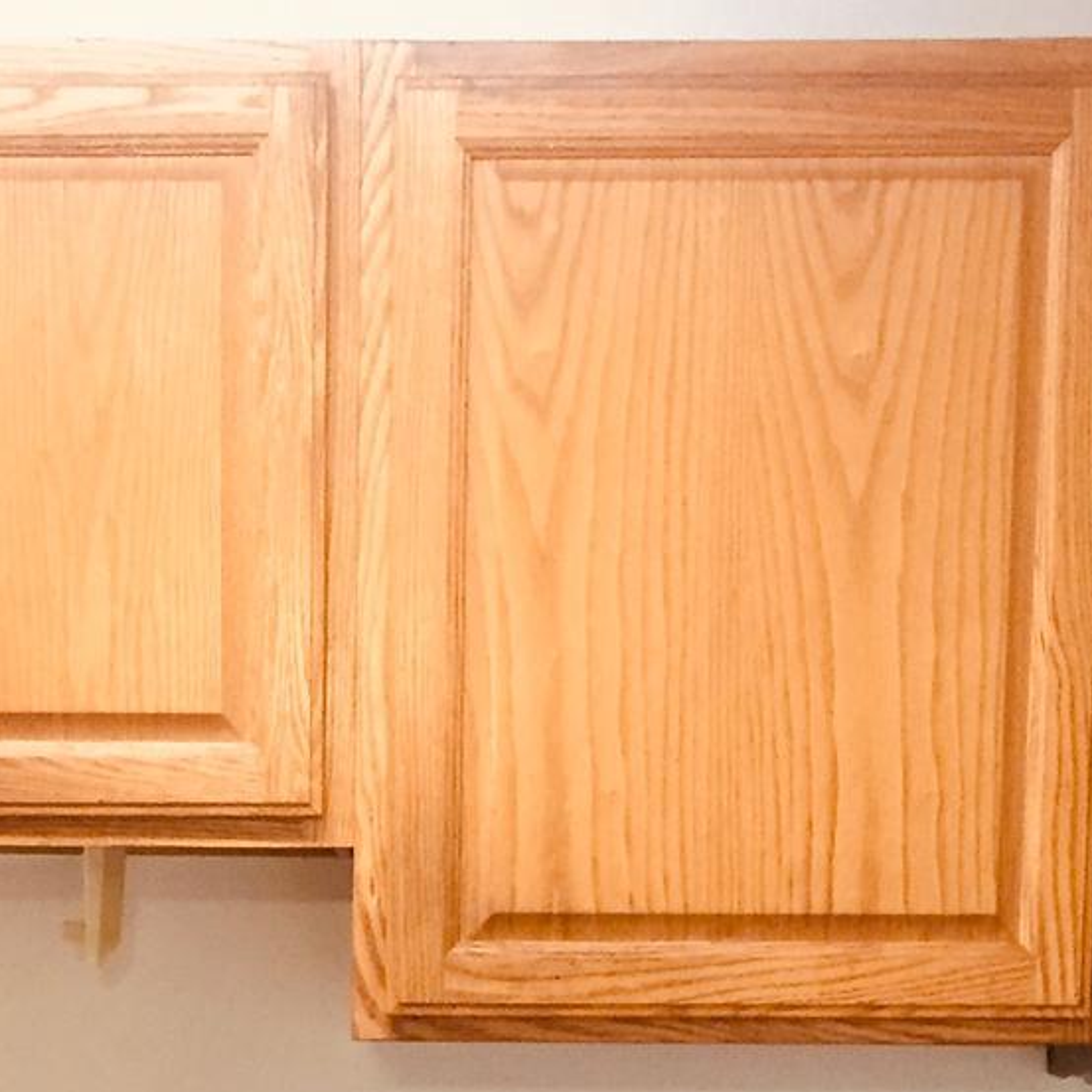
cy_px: 1469
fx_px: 3391
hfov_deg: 18.2
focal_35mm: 95
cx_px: 300
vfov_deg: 17.1
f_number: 2.2
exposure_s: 1/30
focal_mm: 4.15
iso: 160
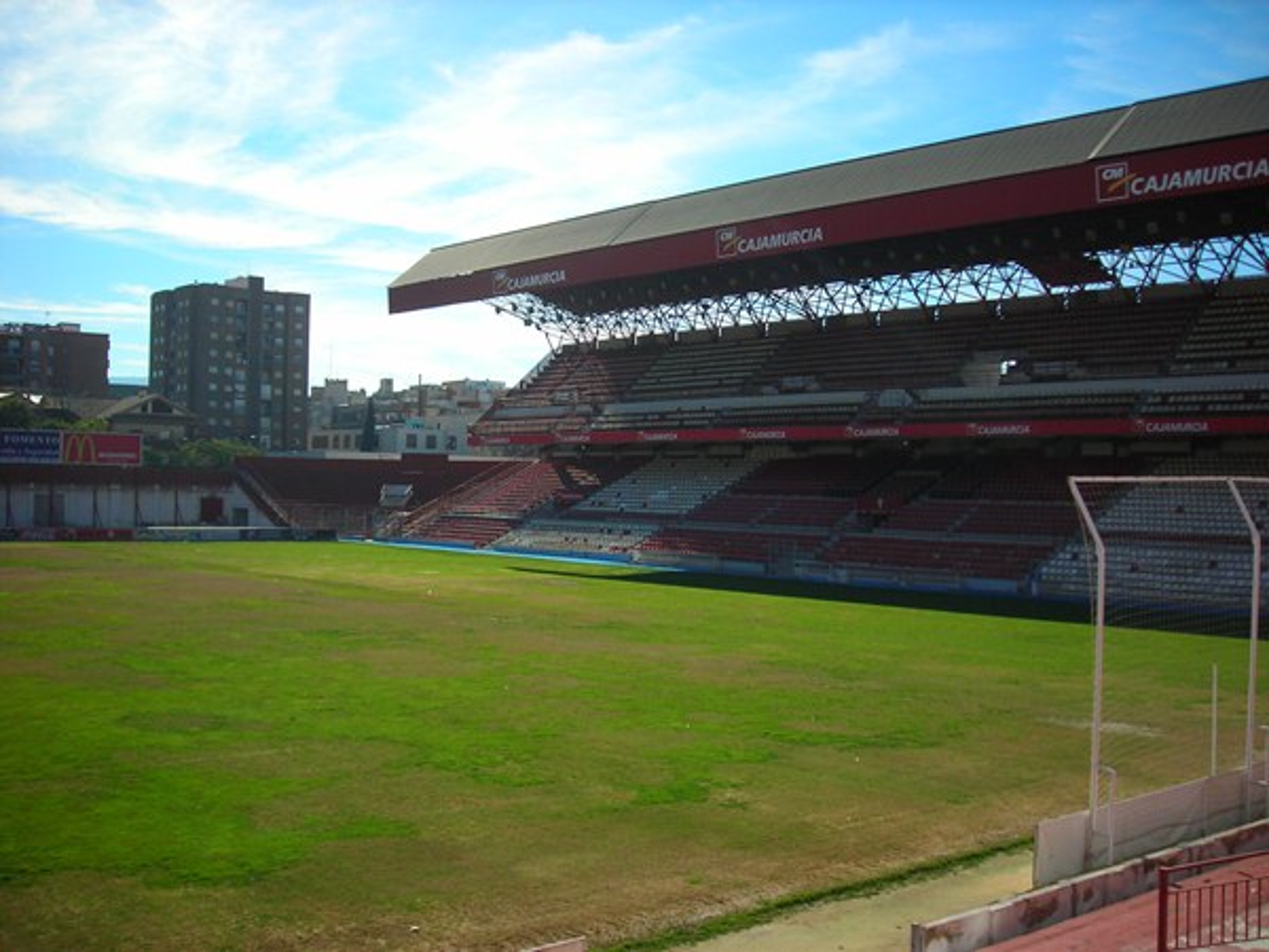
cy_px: 476
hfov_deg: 49.0
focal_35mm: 38
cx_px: 634
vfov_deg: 37.7
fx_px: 1393
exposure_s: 1/205
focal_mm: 6.3
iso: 50
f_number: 6.4
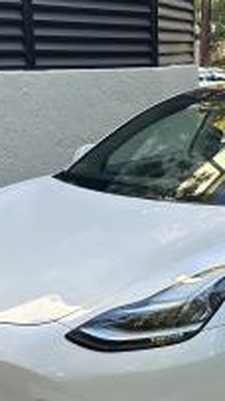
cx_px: 201
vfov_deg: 32.2
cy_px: 253
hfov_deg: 18.2
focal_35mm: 65
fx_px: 690
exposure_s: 1/201
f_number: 1.78
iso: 64
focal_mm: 6.86
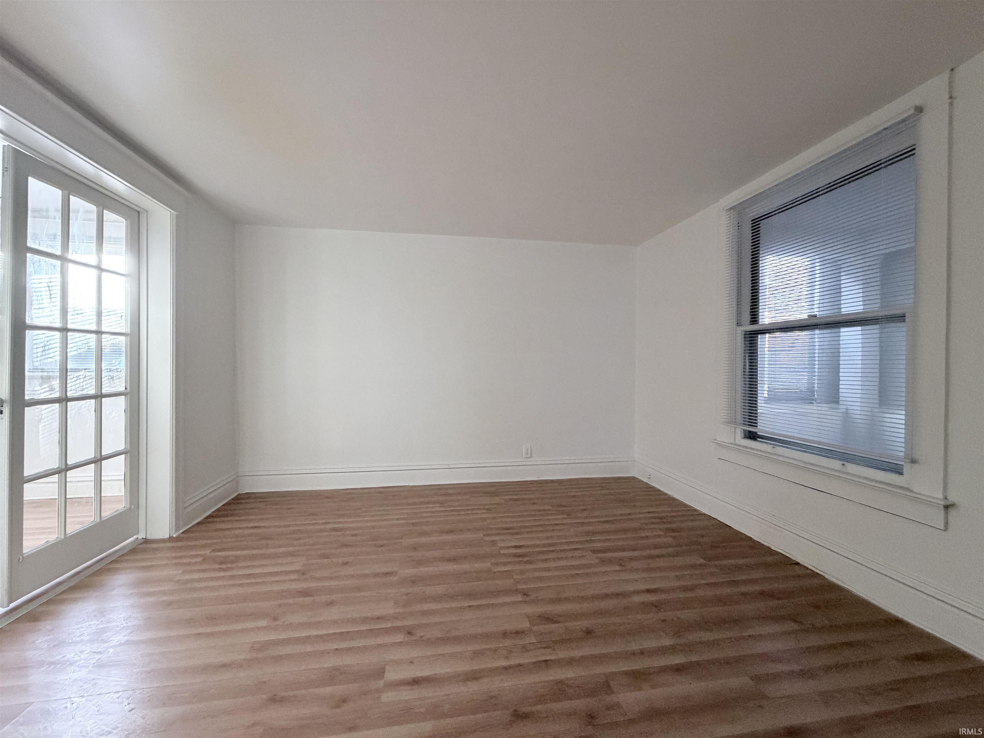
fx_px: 398
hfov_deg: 102.1
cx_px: 492
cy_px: 369
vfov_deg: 85.7
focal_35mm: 14
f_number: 2.2
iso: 320
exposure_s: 1/61
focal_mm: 2.22
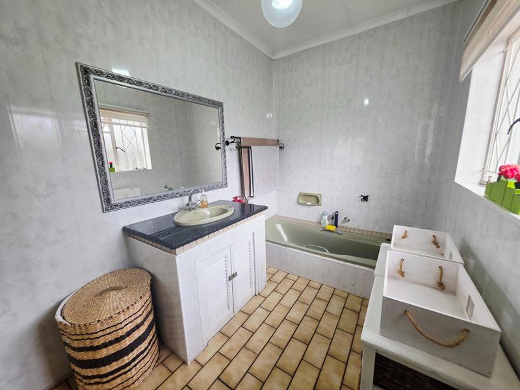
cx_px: 260
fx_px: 195
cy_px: 195
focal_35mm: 13
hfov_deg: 106.2
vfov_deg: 89.9
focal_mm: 2.2
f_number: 1.9
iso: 80
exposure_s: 1/101
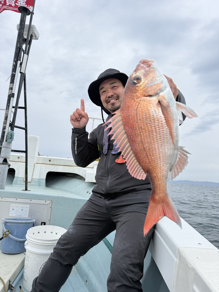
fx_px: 202
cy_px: 146
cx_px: 110
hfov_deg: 56.8
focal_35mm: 24
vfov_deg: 71.6
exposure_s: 1/1585
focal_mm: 6.76
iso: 80
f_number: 1.78
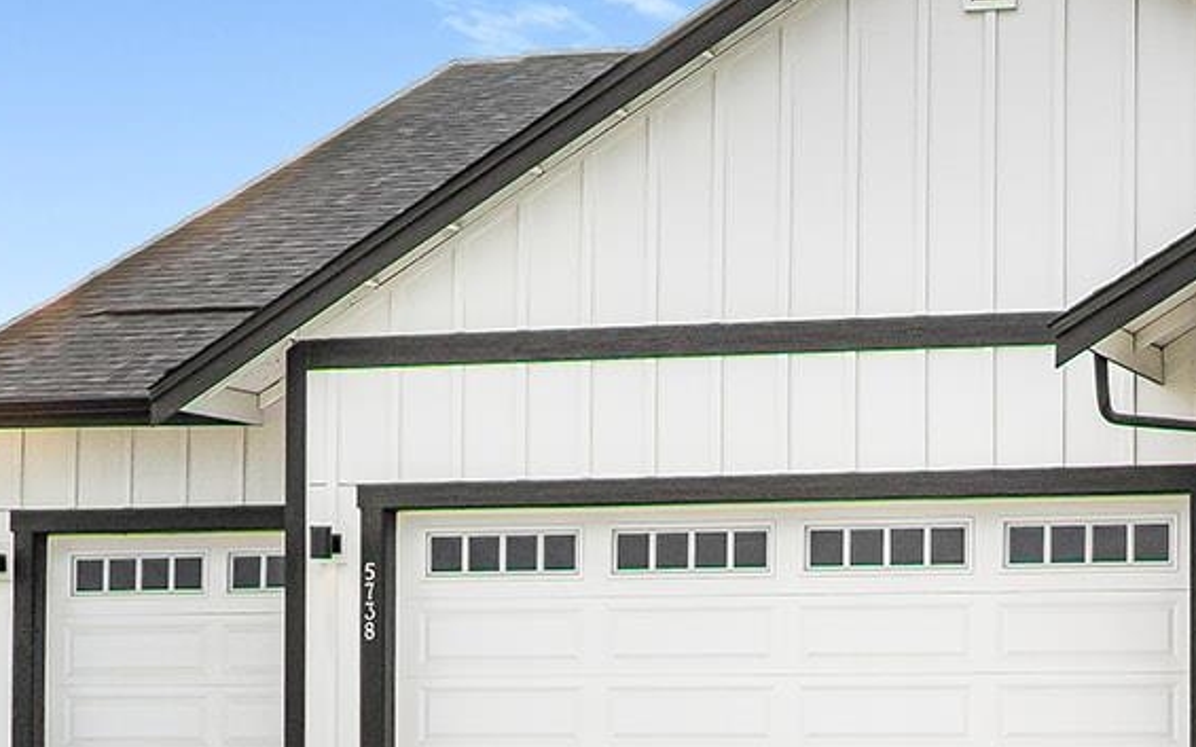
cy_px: 507
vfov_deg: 12.9
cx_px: 1295
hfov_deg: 19.8
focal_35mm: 101
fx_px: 3292
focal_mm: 35
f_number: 1.4
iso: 320
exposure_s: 1/6400
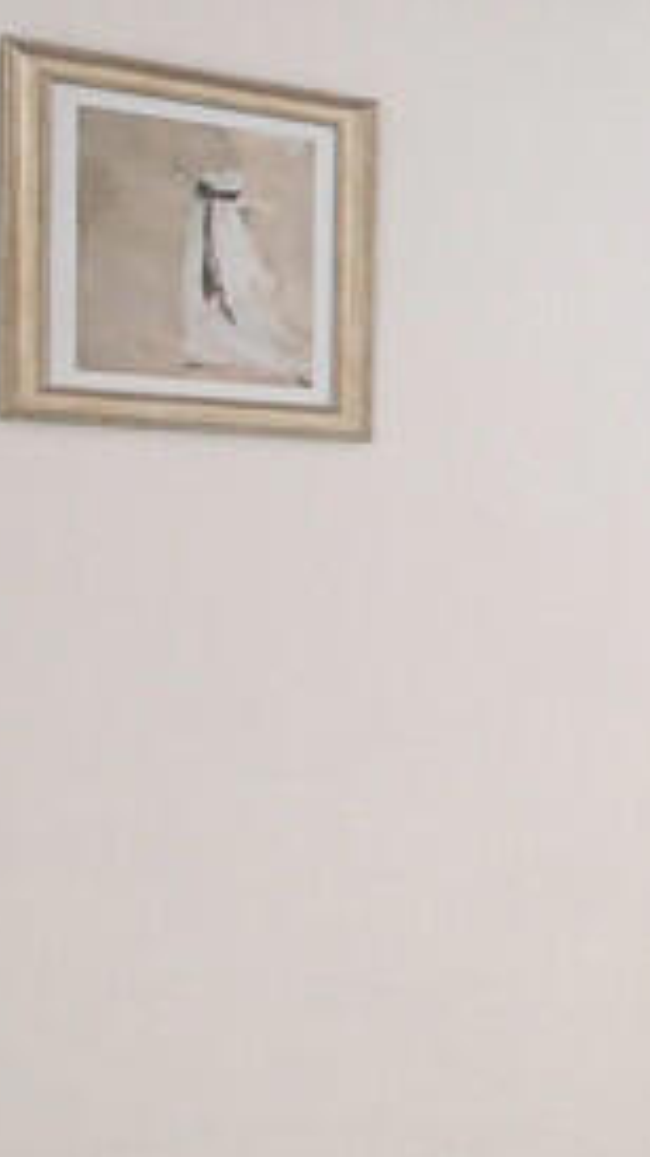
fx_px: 1748
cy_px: 663
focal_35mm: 57
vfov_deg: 36.5
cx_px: 1823
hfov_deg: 12.3
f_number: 4
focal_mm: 7
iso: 2000
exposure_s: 1/60
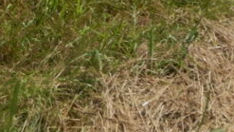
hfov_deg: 19.5
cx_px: -37
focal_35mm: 104
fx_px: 645
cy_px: -179
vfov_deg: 10.2
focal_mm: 4
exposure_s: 1/1250
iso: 200
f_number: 6
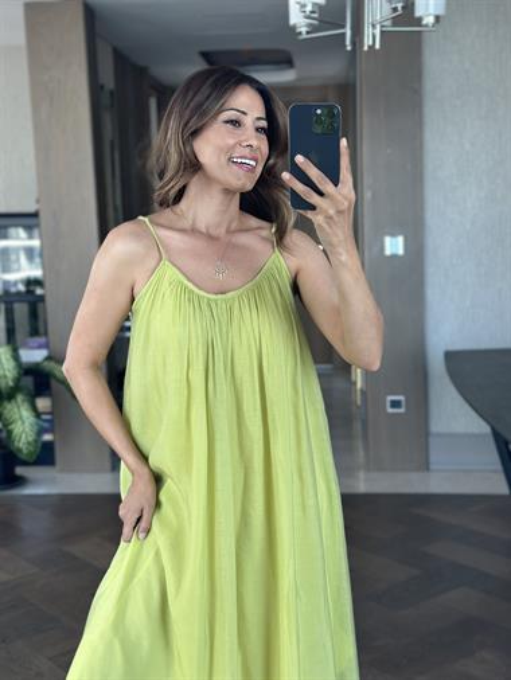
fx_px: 944
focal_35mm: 48
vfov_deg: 39.6
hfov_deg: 30.3
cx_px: 256
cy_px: 340
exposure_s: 1/100
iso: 125
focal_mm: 6.86
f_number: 1.78
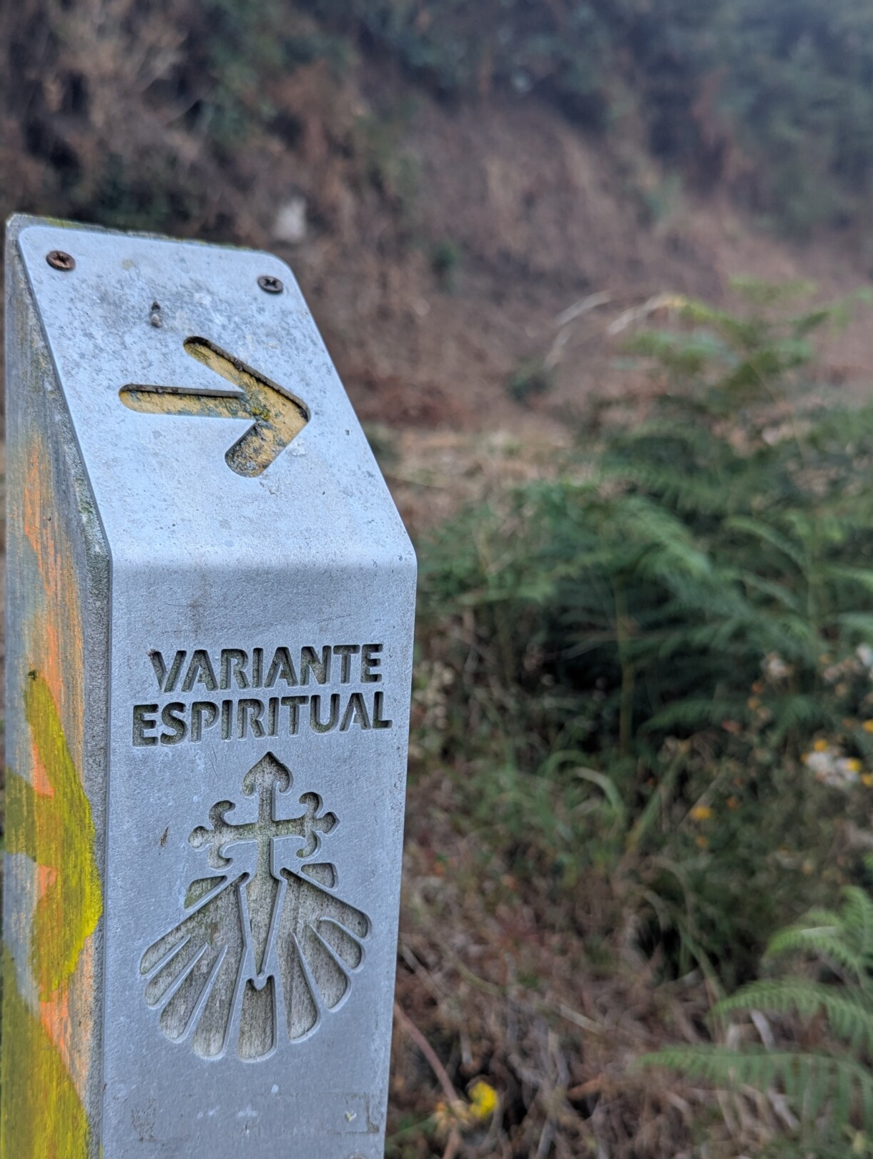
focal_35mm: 37
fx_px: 1241
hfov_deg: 38.5
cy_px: 671
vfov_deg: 49.9
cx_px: 329
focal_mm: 6.81
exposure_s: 1/40.5
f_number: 1.85
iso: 44
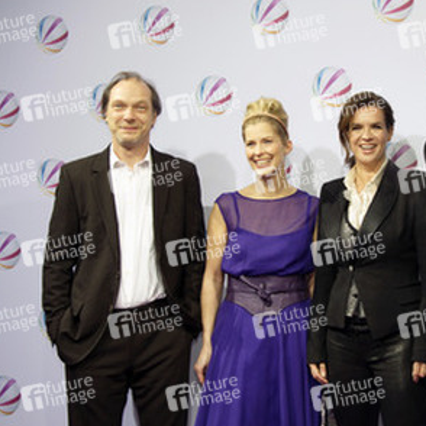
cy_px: 213
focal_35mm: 65
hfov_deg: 26.2
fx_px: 905
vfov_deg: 26.5
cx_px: 309
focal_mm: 50
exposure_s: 1/160
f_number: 5.6
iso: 640
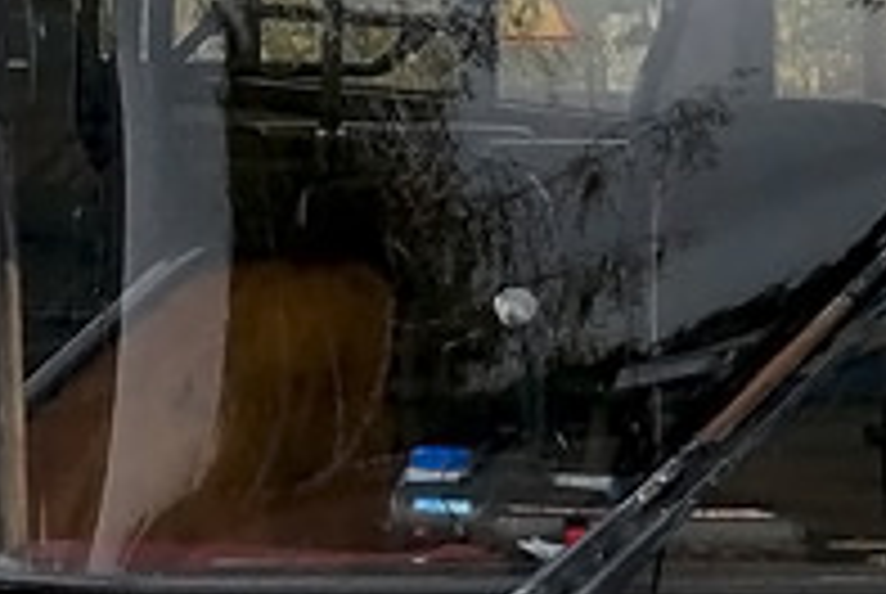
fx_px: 9440
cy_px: -22
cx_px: 684
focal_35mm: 383
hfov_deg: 5.4
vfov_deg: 3.6
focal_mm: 40
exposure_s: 1/400
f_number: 5
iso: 400
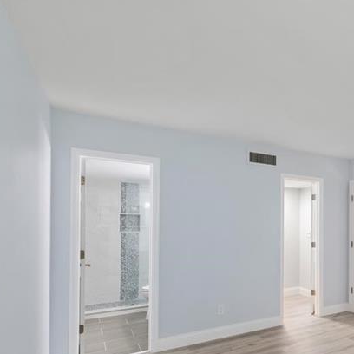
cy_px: 222
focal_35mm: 25
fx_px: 289
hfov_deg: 53.9
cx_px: 326
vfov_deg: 62.0
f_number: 4
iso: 200
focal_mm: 10
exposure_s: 1/20
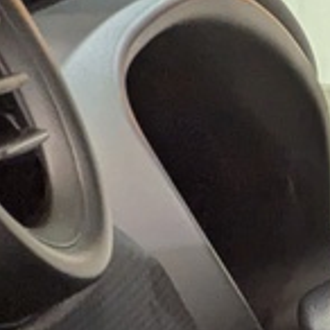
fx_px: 938
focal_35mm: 87
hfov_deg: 13.0
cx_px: 866
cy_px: 570
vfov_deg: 16.9
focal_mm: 1.83
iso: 64
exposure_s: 1/30
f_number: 2.2
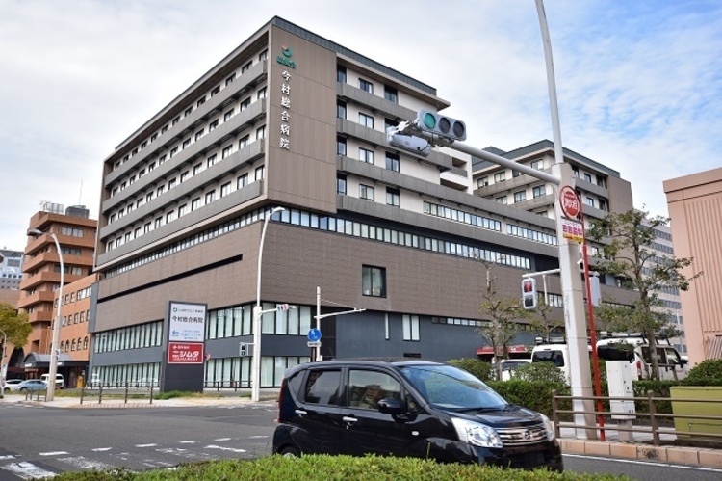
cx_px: 361
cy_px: 240
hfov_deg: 62.0
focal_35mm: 30
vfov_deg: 43.6
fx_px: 601
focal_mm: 20
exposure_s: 1/500
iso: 160
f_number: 5
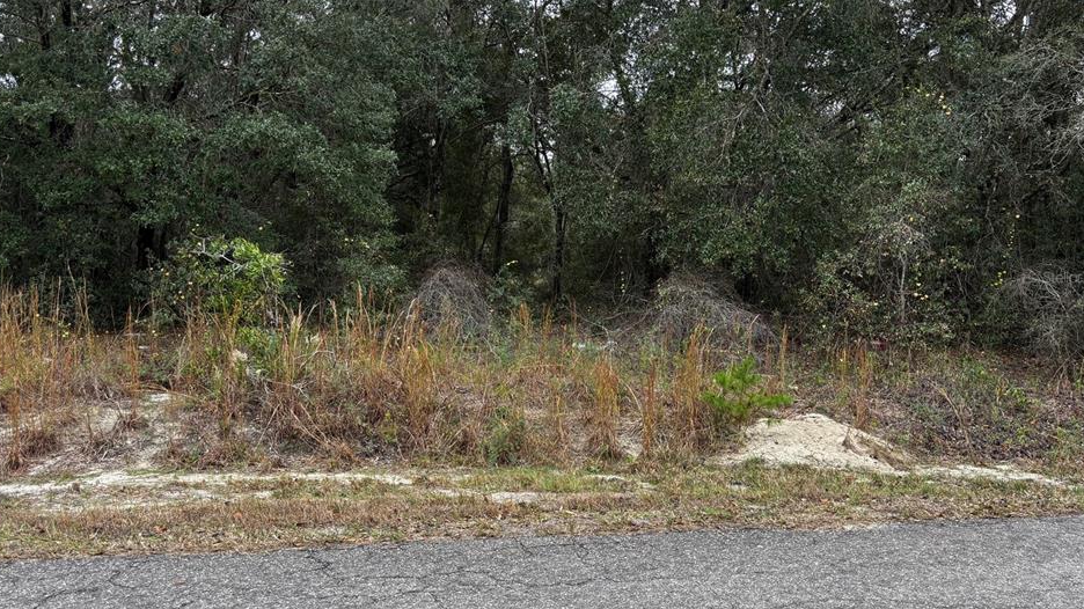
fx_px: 891
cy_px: 277
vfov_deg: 37.7
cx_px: 520
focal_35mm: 31
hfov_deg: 62.6
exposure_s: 1/328
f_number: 1.6
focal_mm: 5.96
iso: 50
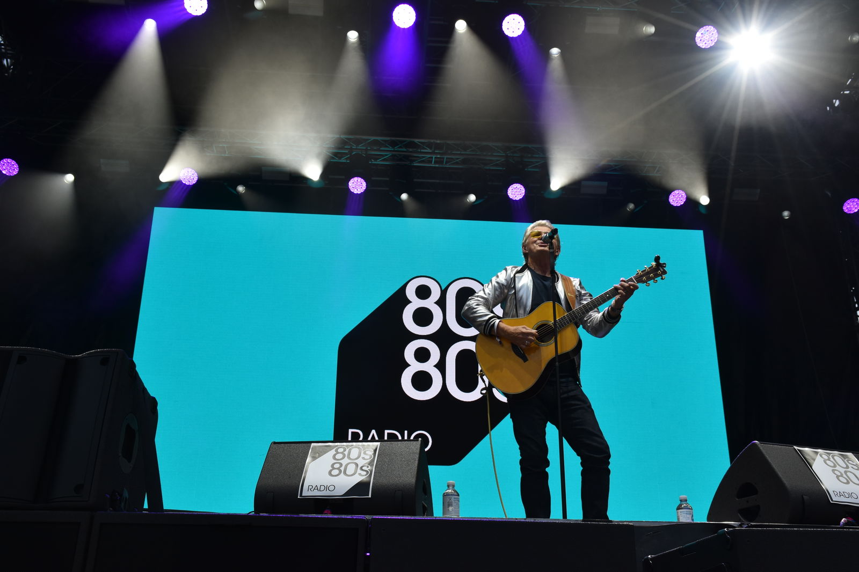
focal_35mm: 39
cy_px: 286
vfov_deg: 34.2
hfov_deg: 49.6
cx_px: 430
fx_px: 930
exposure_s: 1/200
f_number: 7.1
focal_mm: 26
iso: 400
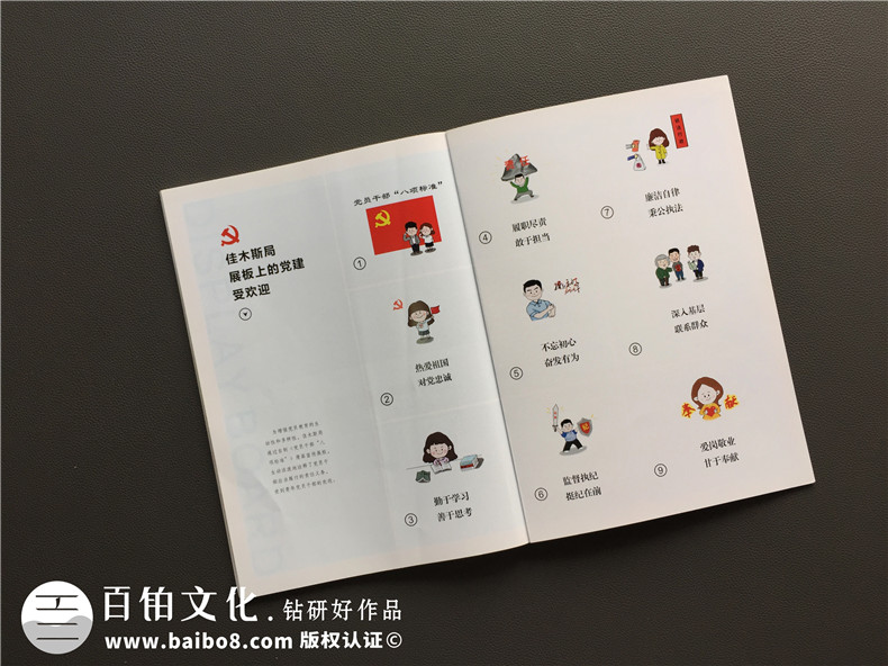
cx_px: 444
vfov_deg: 48.2
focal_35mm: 29
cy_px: 333
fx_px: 744
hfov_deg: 61.7
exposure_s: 1/100
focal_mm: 4.15
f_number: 2.2
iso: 32
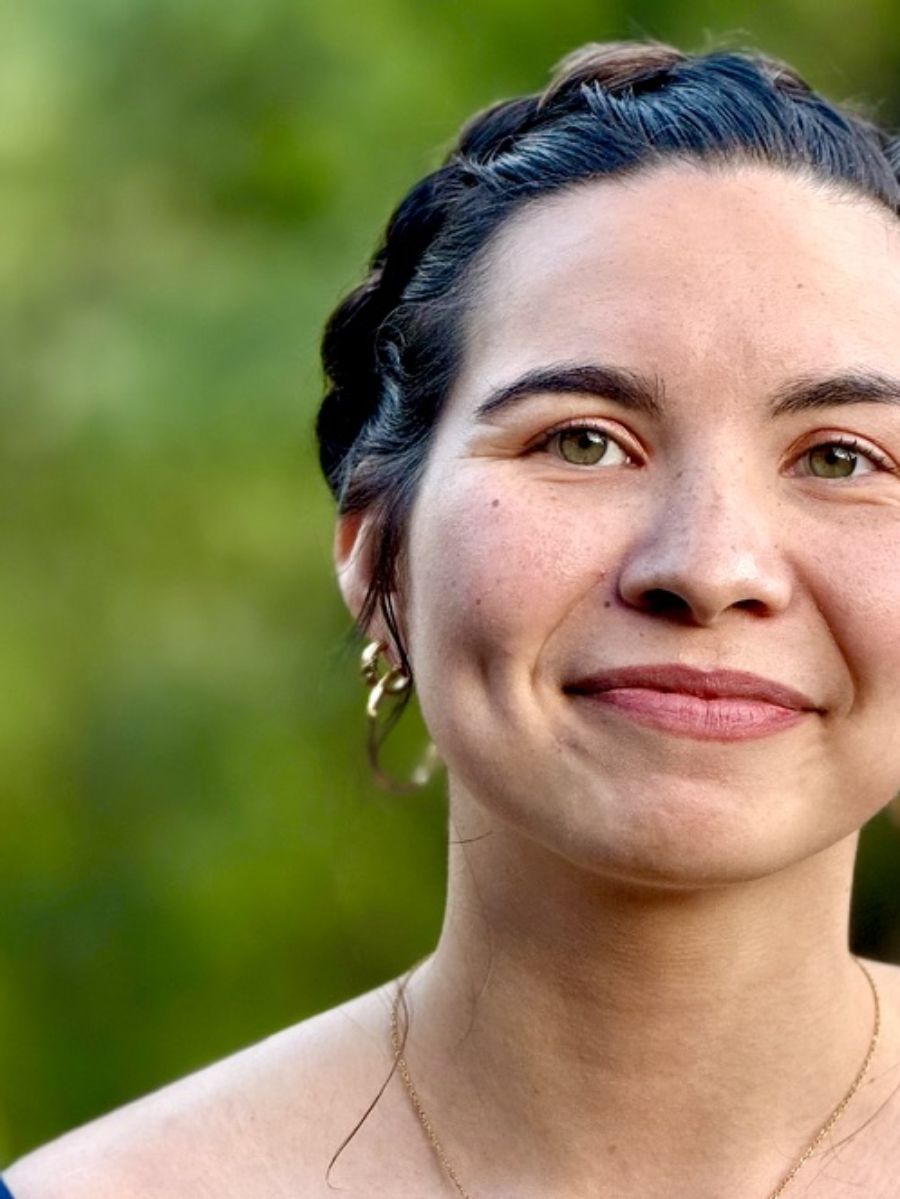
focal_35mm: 185
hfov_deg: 8.0
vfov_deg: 10.7
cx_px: 627
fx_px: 6413
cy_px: 560
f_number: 2.8
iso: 125
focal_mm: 15.66
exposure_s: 1/99
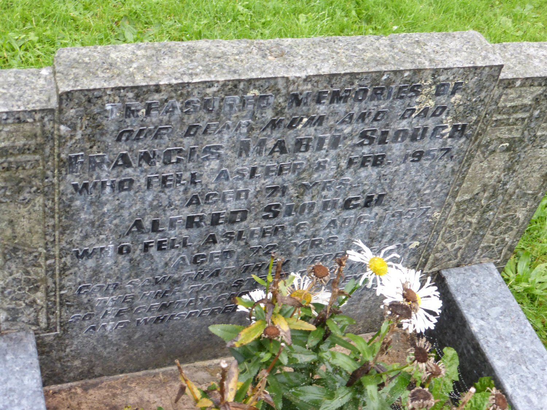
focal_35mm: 53
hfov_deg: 36.2
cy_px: 205
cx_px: 274
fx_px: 838
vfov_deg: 27.5
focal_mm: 9
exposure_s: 1/60
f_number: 4.4
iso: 320
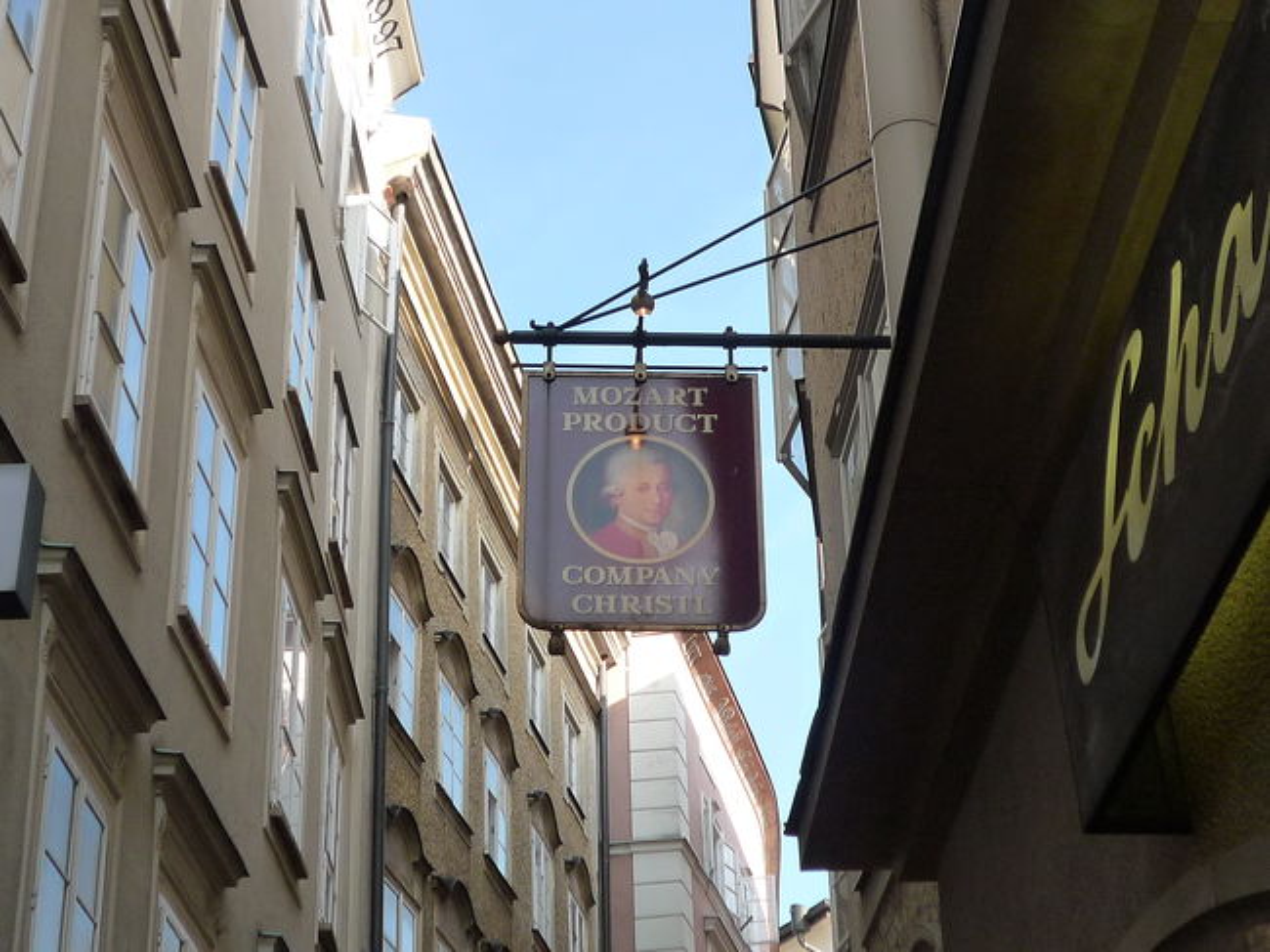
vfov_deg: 22.9
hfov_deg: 30.3
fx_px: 2347
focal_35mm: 64
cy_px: 476
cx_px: 635
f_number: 3.8
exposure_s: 1/250
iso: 160
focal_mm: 6.3
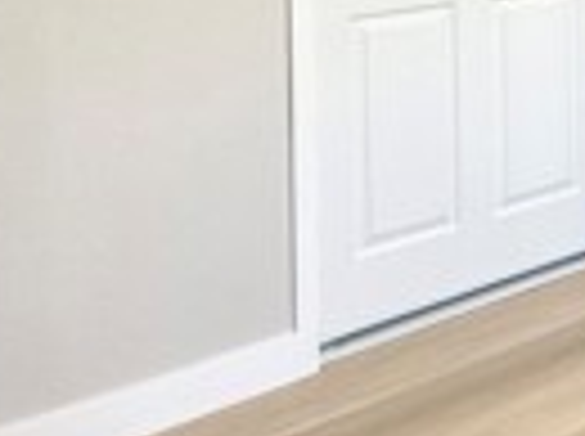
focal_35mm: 69
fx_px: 1164
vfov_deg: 19.9
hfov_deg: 24.1
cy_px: -90
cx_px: 796
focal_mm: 2.22
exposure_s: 1/120
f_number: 2.2
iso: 100
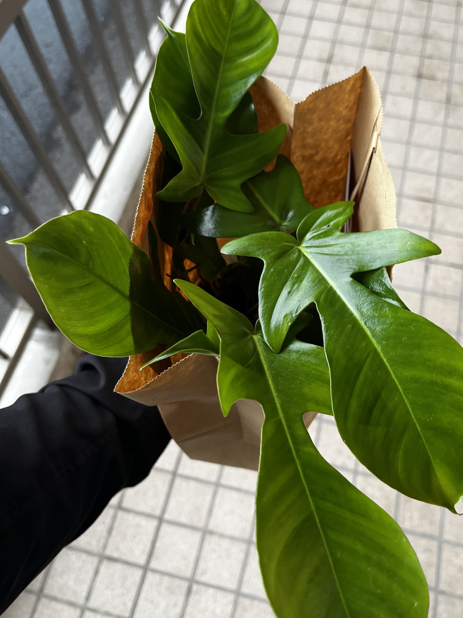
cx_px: 270
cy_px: 303
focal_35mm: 31
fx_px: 553
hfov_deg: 45.3
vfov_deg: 58.3
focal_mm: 5.1
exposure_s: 1/102
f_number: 1.6
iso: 125
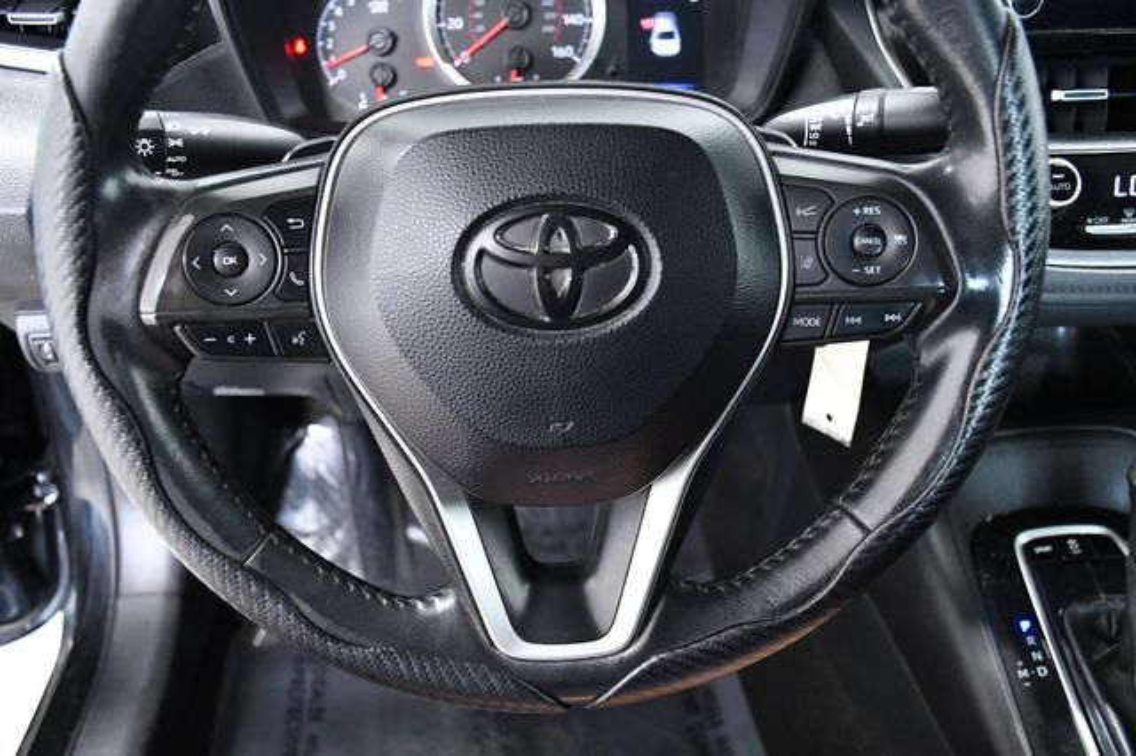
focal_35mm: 33
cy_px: 378
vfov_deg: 39.9
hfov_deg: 57.2
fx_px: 1041
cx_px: 568
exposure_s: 1/80
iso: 2500
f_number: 4.5
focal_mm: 22
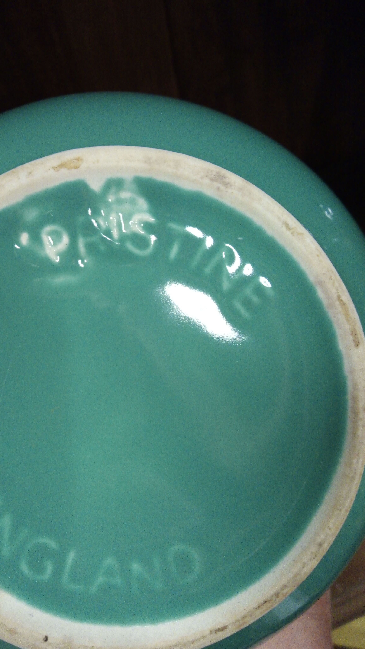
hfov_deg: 37.4
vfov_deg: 62.6
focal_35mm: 31
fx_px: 533
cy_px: 326
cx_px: 125
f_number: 2.2
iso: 457
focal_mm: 4.52
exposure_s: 1/14.3
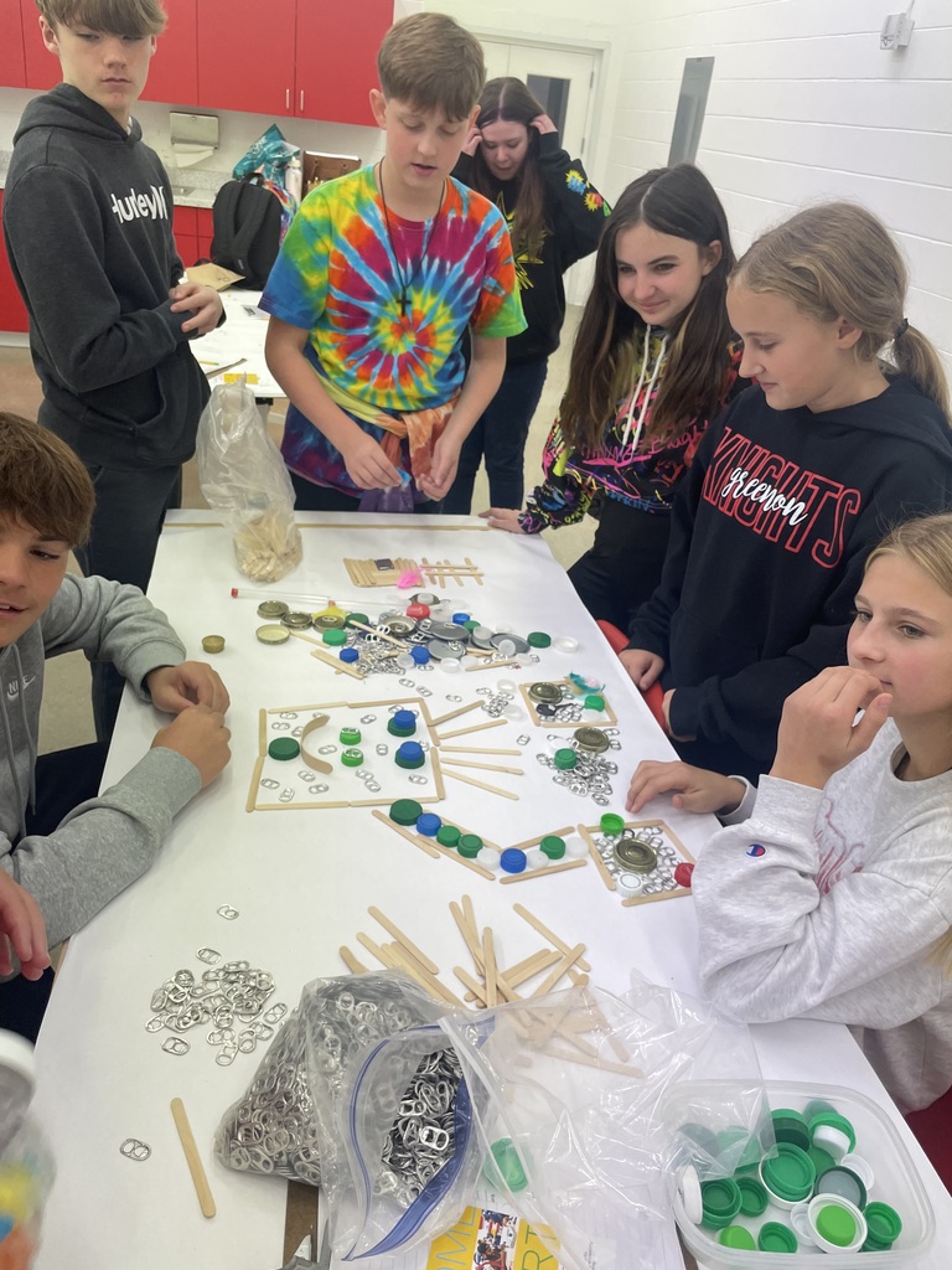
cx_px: 476
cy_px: 635
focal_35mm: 26
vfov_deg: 67.3
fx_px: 953
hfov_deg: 53.1
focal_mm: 4.2
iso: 64
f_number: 1.6
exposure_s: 1/120
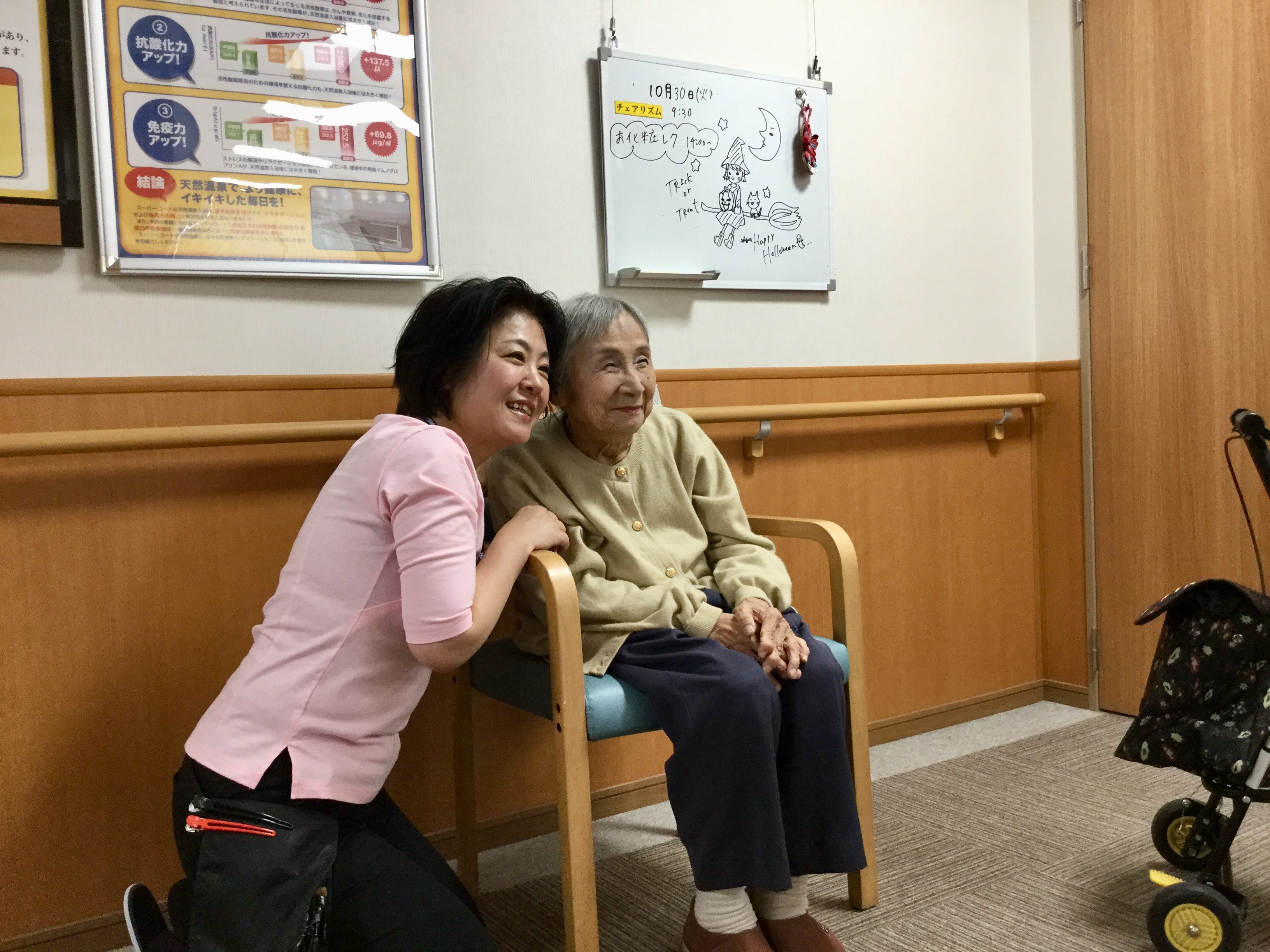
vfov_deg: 45.4
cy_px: 476
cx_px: 635
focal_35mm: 31
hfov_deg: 58.4
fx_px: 1137
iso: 100
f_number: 2.4
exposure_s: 1/30
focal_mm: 3.3
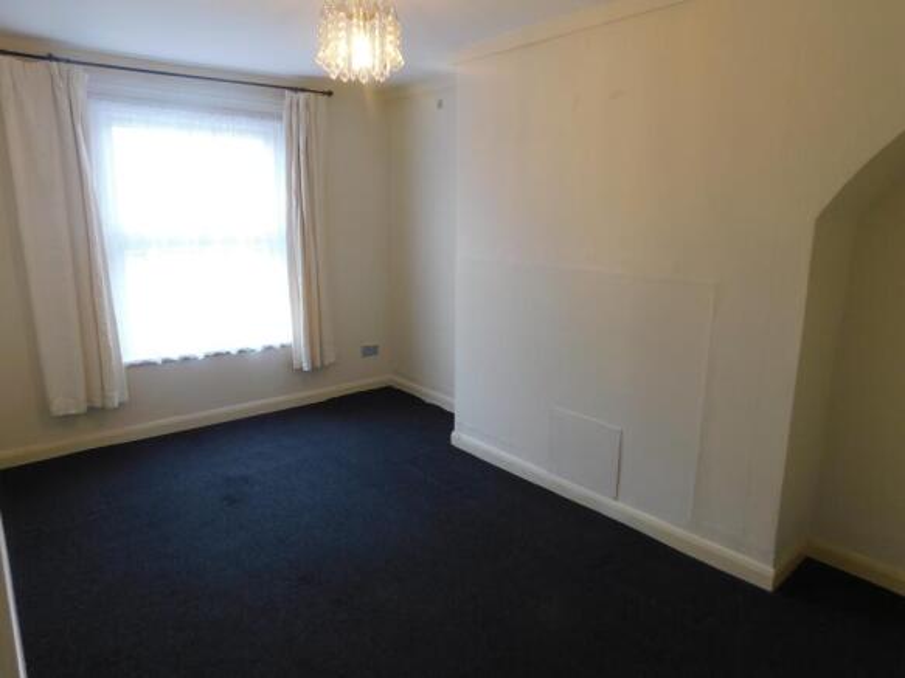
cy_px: 339
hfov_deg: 73.9
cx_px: 452
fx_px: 601
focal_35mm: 23
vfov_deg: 58.9
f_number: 3
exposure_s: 1/30
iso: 140
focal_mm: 4
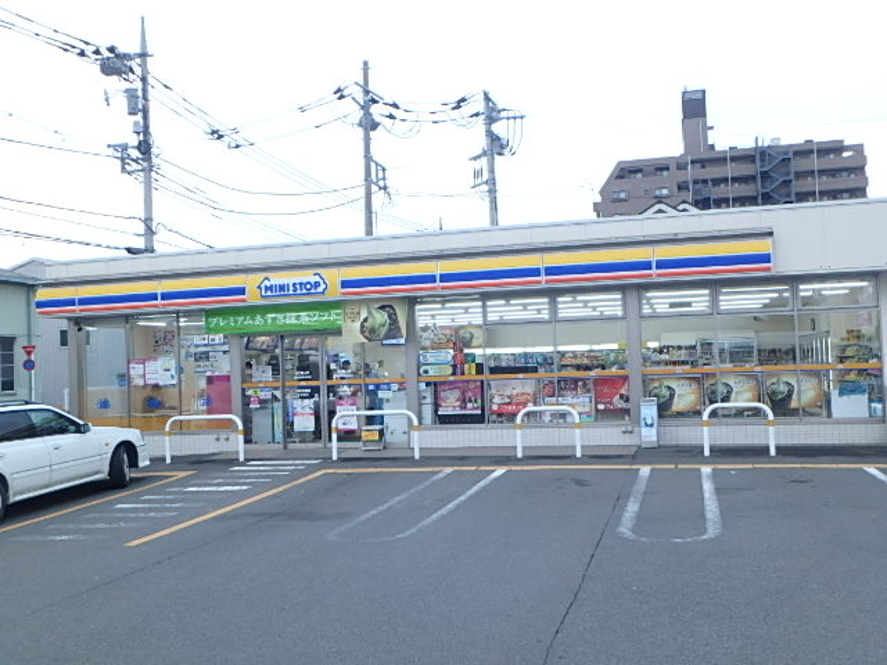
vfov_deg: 41.8
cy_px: 332
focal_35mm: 34
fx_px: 871
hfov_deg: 54.0
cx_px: 444
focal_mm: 6
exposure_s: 1/40
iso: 200
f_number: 4.9
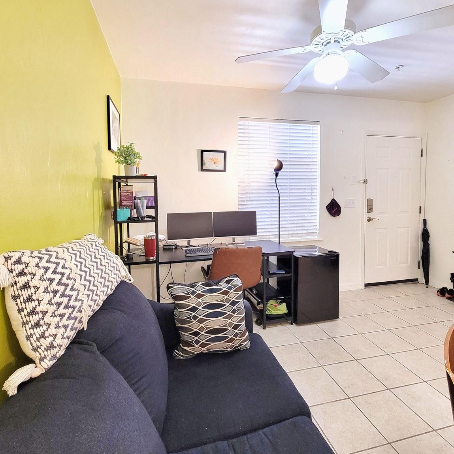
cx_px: 222
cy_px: 218
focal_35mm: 16
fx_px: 237
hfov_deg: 87.4
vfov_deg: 87.4
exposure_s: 1/30
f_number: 2.2
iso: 400
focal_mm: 2.2
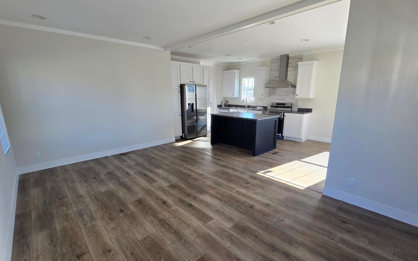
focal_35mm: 15
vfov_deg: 74.8
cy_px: 134
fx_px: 171
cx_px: 204
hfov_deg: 101.4
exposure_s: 1/120
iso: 80
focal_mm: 2.2
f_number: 2.2
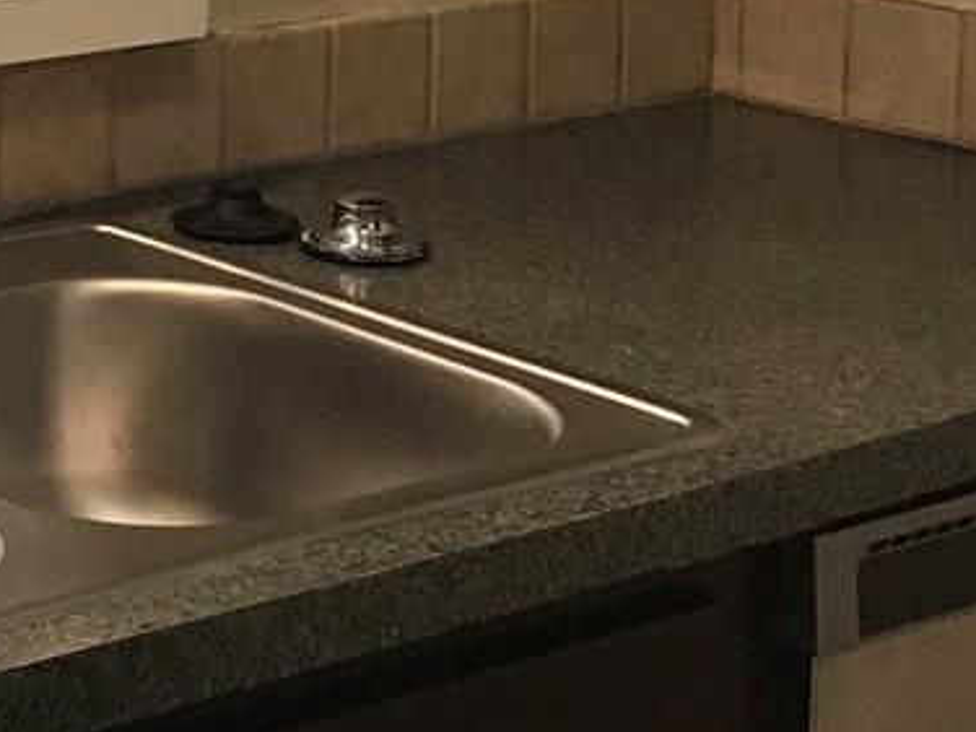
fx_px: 3355
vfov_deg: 12.1
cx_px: -13
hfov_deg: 16.2
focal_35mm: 119
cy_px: -215
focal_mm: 3.99
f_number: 1.8
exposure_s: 1/30
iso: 32
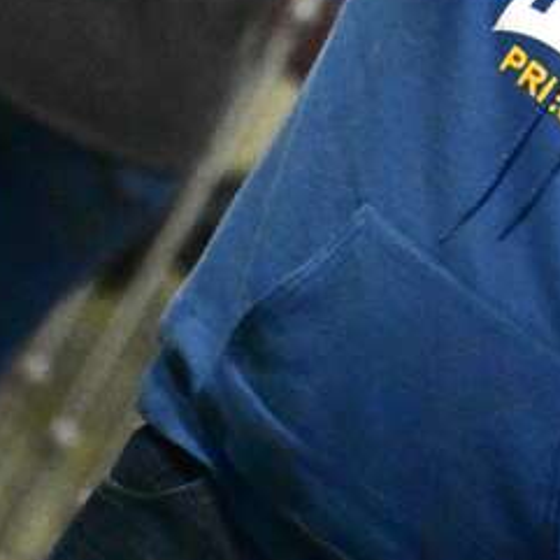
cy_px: -258
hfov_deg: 1.9
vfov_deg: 1.9
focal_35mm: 929
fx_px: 17003
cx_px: 482
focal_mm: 220
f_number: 5.6
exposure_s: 1/400
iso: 14400
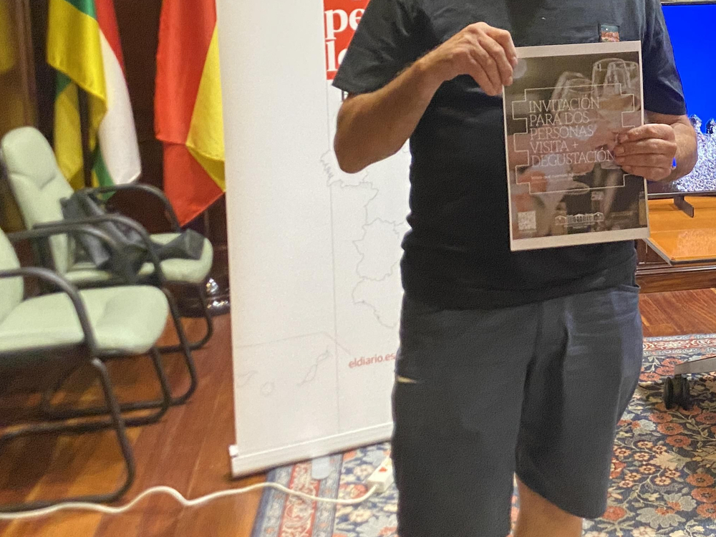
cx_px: 573
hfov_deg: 35.6
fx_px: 1076
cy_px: 97
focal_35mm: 52
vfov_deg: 27.4
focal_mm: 4.25
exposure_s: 1/50
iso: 500
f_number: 1.8
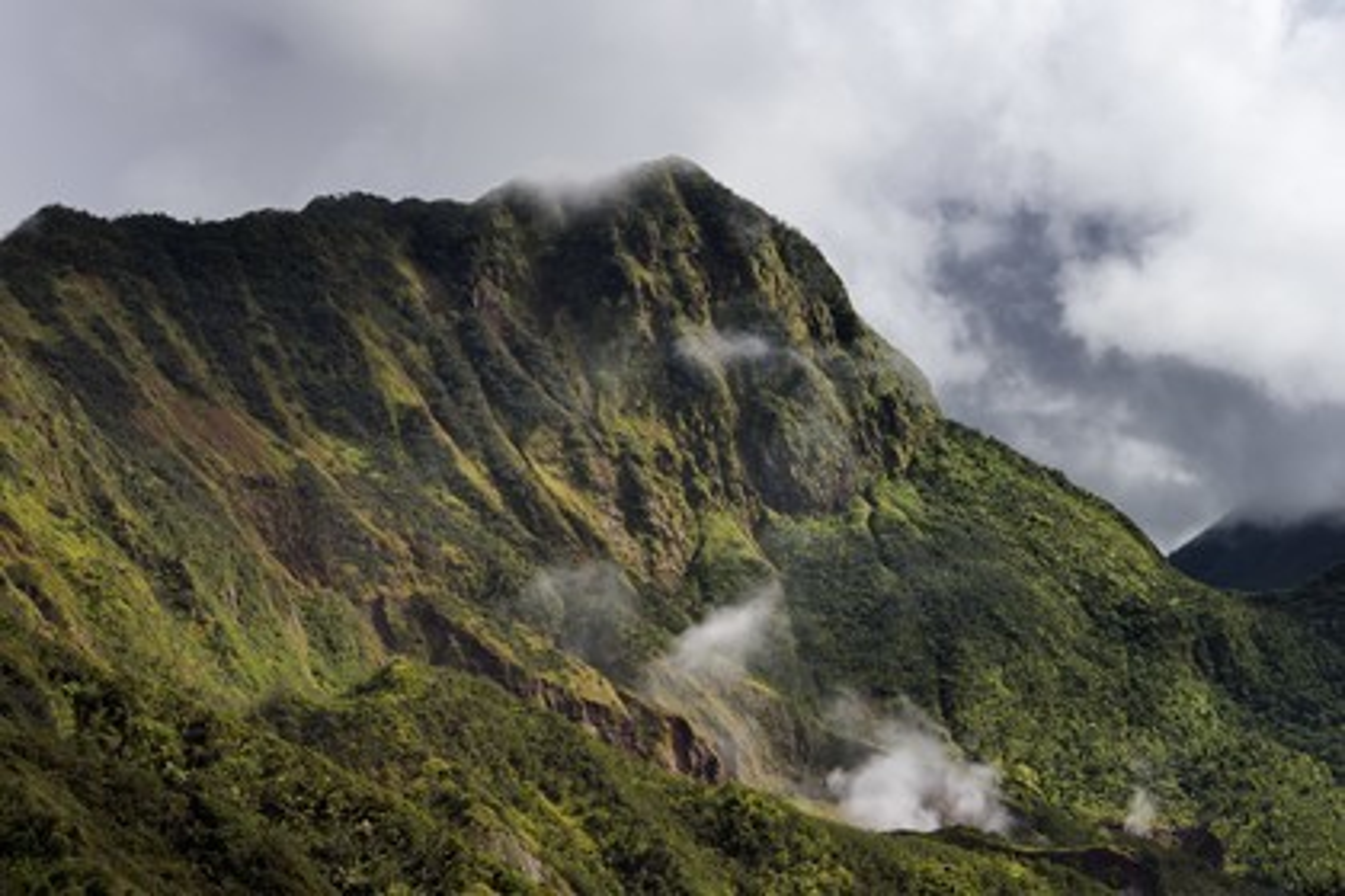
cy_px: 448
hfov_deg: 28.8
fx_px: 2615
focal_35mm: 70
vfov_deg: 19.5
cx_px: 672
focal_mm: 70
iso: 200
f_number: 13
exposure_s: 1/320
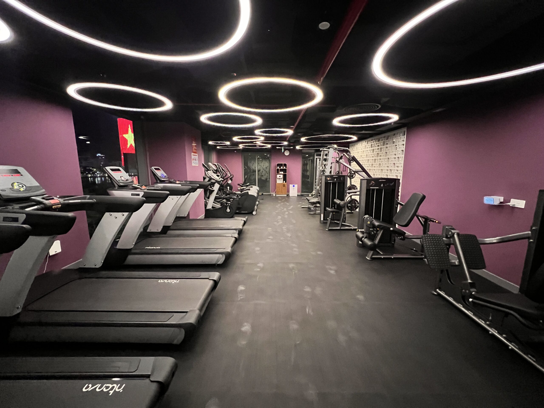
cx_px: 272
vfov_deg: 89.9
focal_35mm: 13
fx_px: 204
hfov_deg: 106.2
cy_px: 204
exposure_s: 1/35
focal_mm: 1.57
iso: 1250
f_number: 1.8
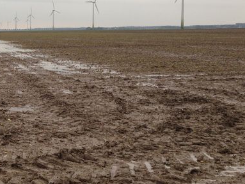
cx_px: 1
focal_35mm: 69
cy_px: 69
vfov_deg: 21.3
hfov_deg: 26.7
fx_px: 488
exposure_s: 1/60
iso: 50
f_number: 2.4
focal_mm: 4.12
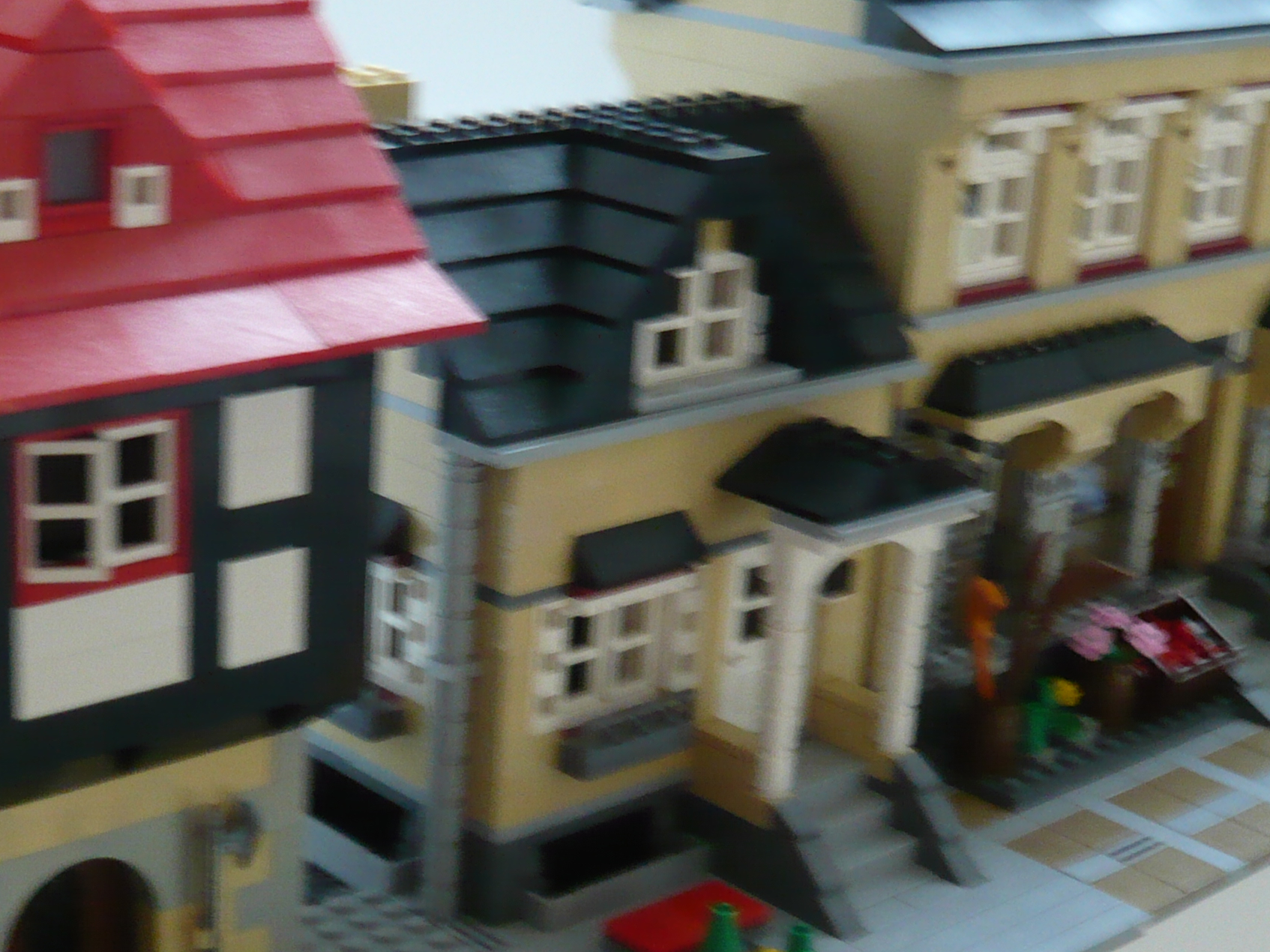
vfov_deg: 22.6
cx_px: 454
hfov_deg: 29.7
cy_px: 473
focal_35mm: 65
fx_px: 2384
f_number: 3.1
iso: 200
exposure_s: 1/8
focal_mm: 5.8
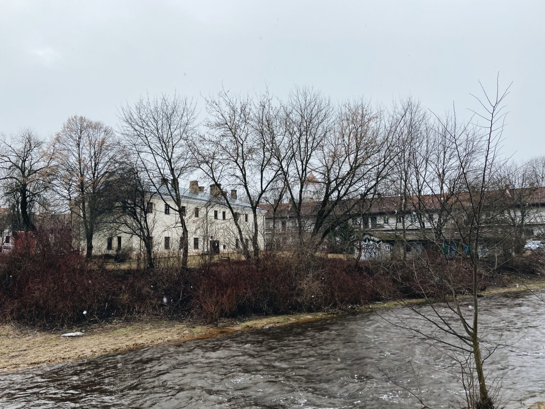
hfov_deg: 67.3
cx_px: 272
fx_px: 409
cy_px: 204
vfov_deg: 53.1
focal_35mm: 26
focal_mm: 4.25
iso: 32
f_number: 1.8
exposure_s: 1/1377
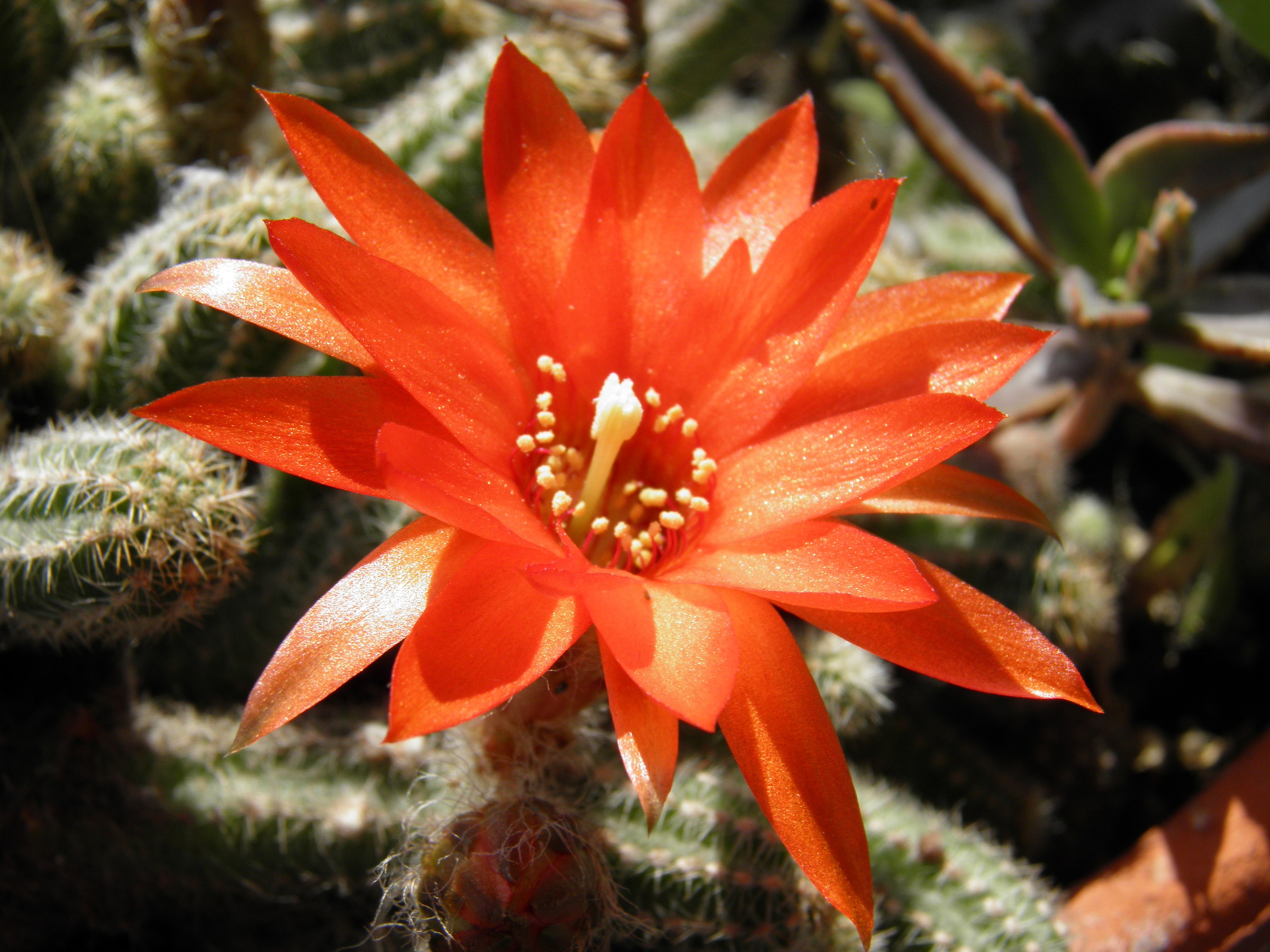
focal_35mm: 84
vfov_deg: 17.6
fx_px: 3081
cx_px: 635
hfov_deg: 23.3
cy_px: 476
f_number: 5.6
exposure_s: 1/200
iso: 50
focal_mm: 15.2
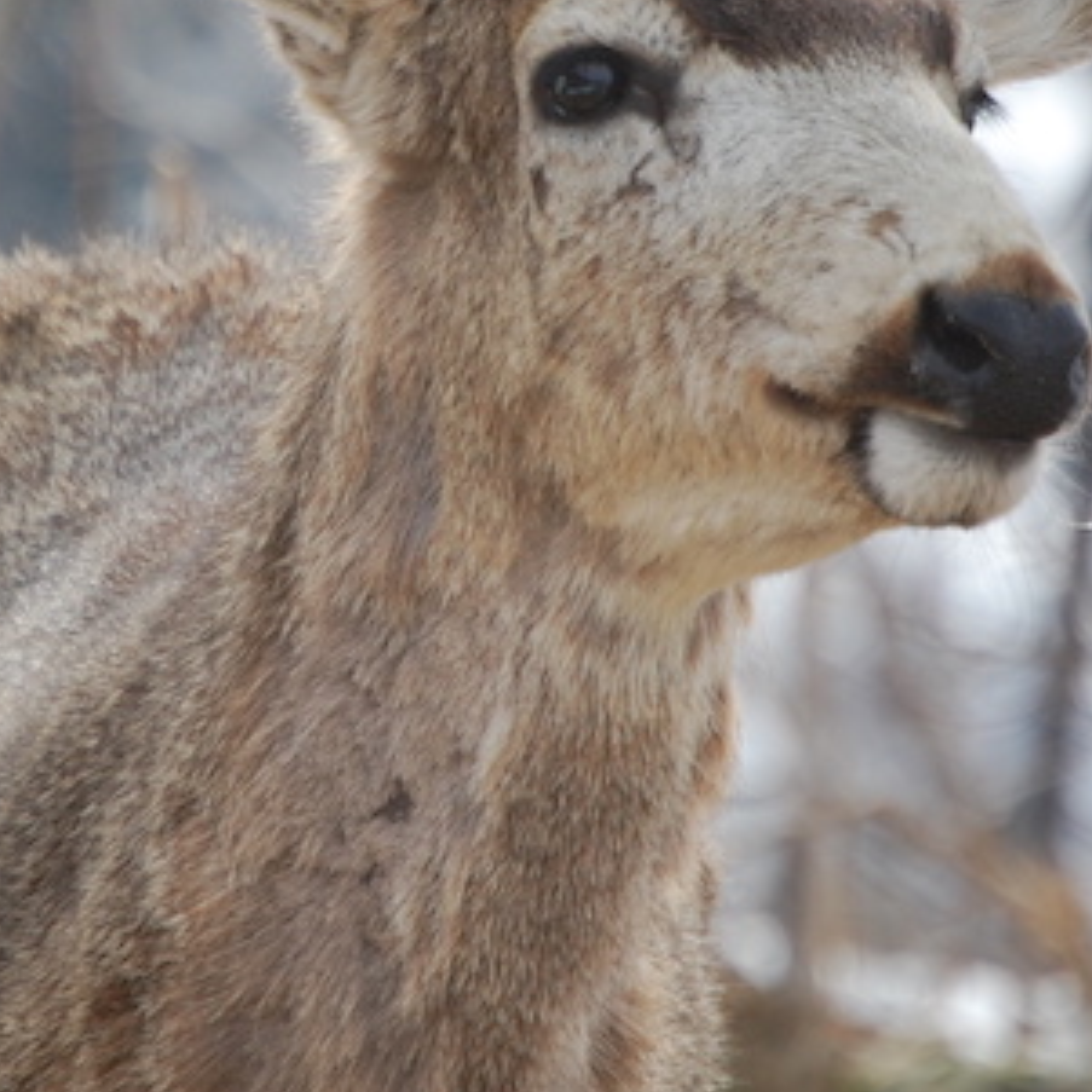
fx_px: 22949
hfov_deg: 2.7
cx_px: 392
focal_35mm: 643
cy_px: 285
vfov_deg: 2.7
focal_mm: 200
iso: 400
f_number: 5.6
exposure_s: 1/1250
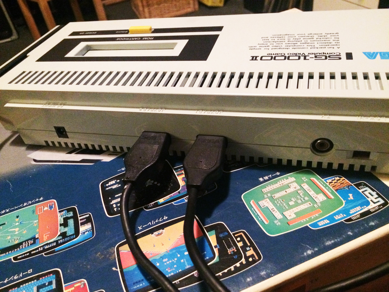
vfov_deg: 48.2
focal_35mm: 29
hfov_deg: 61.7
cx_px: 194
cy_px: 146
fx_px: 326
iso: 500
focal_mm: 4.15
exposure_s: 1/17
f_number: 2.2
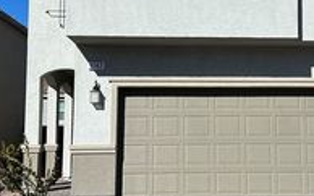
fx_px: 607
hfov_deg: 28.7
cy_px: 70
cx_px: 220
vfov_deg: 18.3
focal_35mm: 71
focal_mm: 5.7
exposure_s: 1/8696
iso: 50
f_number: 1.5
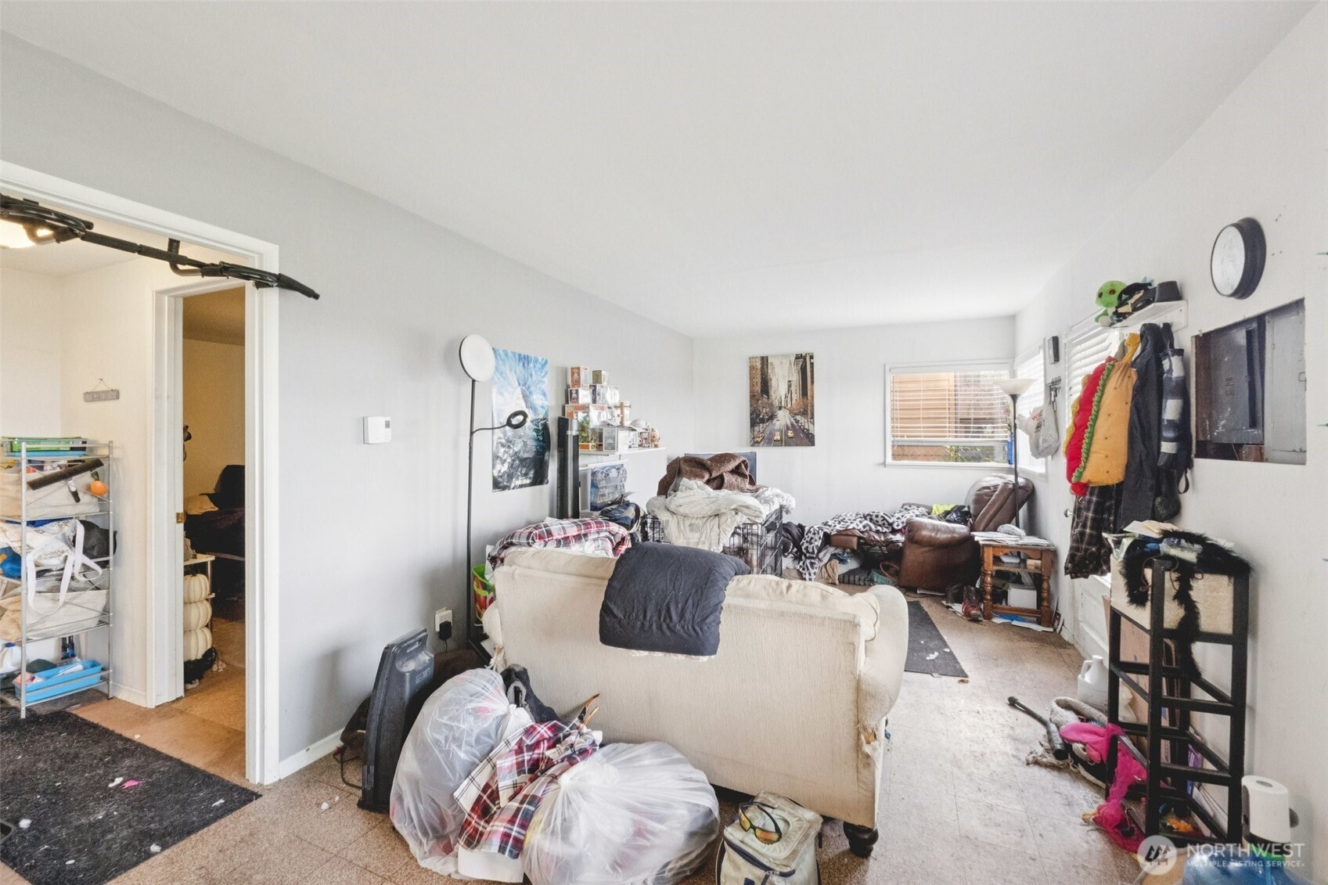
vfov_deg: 77.3
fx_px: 553
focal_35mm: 15
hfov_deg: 100.4
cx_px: 664
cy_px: 442
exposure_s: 1/30
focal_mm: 10
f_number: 9
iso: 1600
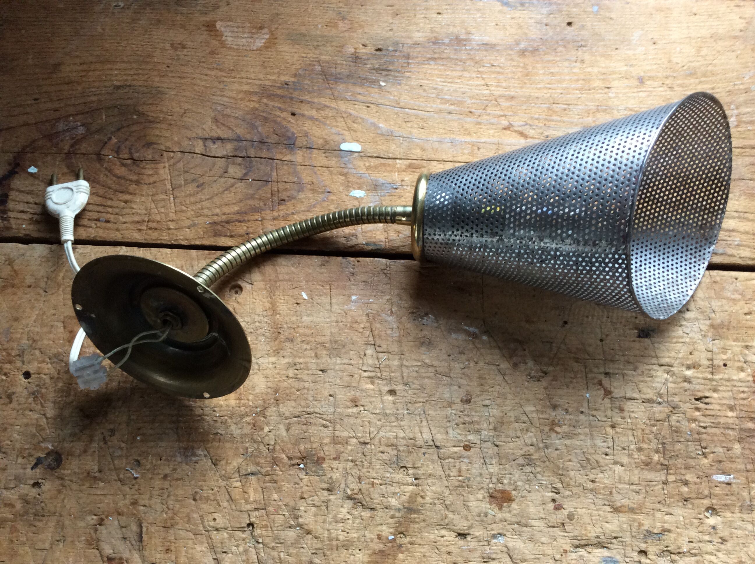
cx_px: 378
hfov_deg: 56.9
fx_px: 697
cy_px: 282
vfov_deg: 44.1
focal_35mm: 32
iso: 80
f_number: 2.4
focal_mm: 3.3
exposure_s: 1/25
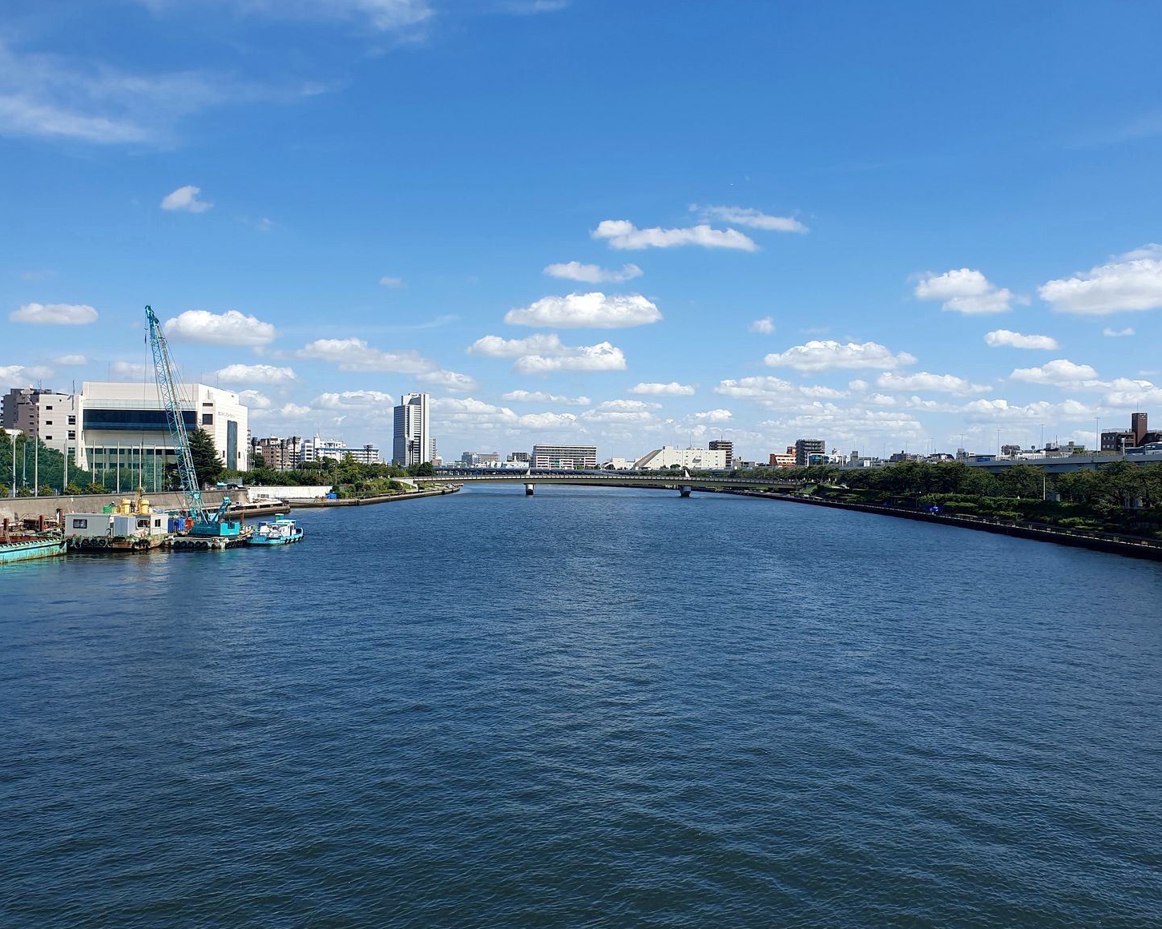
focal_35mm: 28
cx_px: 579
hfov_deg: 62.2
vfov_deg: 51.5
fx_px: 963
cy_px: 478
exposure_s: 1/2500
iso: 50
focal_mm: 4.32
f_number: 2.4
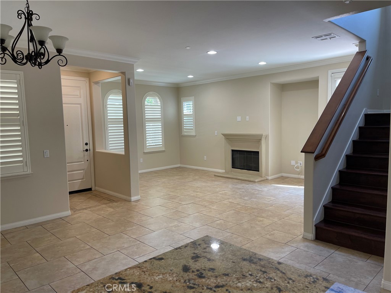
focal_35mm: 25
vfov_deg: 54.9
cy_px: 146
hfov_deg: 69.4
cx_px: 196
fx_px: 282
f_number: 1.6
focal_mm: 5.1
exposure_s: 1/60
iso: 64
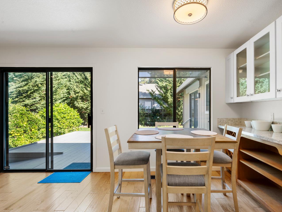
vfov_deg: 71.6
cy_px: 109
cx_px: 159
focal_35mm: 18
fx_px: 147
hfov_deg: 87.3
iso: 250
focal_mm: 16
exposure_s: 1/3
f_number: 9
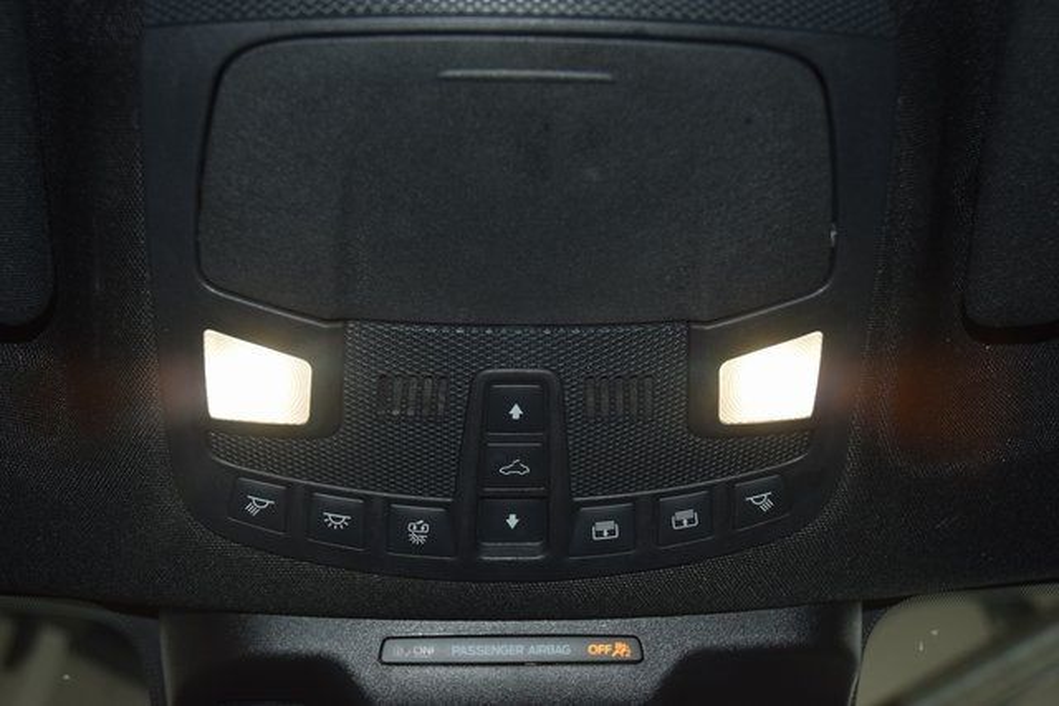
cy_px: 353
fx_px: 1368
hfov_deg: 42.3
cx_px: 530
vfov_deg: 29.0
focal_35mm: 46
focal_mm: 31
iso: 720
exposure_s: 1/80
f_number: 4
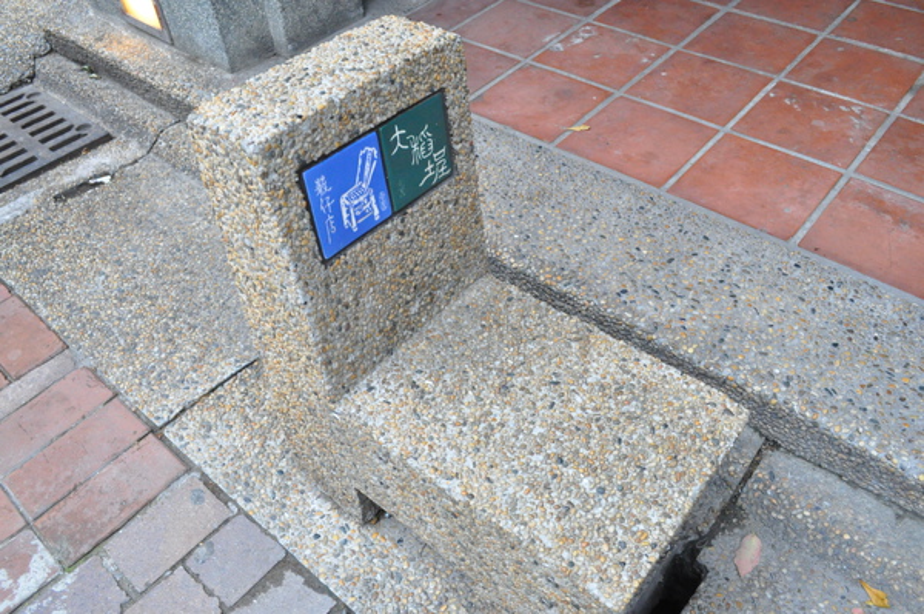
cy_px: 307
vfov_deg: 43.5
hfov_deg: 62.0
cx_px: 462
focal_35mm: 30
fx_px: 769
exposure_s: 1/90
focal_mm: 20
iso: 3200
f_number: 8
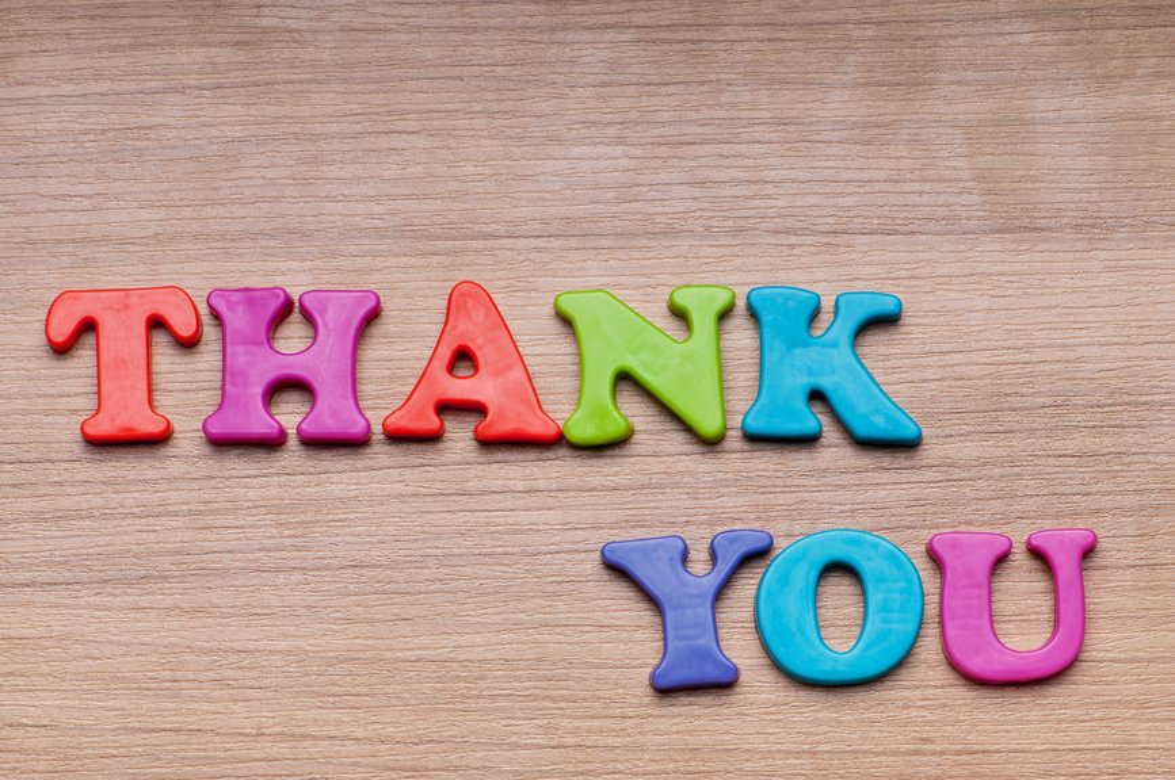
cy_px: 390
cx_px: 588
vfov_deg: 8.7
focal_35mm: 158
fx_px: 5135
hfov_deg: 13.1
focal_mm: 105
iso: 200
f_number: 18
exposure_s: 1/200
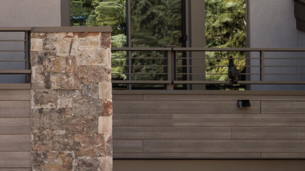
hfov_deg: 11.3
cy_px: 122
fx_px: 1334
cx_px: -382
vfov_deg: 7.3
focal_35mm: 165
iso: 200
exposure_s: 1/100
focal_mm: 32
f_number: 7.1
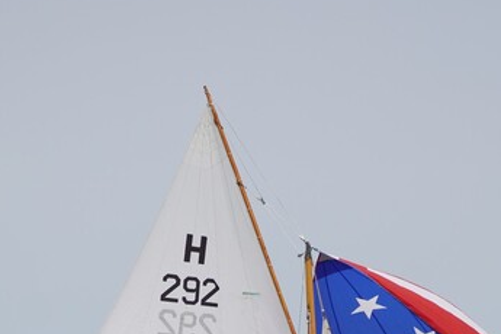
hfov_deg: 4.0
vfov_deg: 2.6
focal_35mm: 522
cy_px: 365
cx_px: 253
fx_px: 7264
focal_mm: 150
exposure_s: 1/1250
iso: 125
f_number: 5
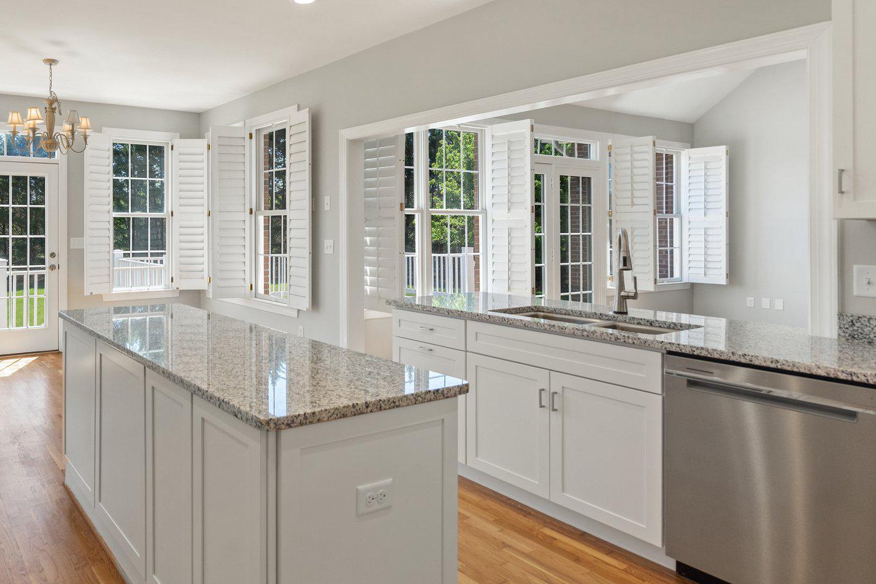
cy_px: 218
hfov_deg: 69.5
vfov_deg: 52.5
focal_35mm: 24
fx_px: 584
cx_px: 232
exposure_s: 1/80
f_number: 8
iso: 500
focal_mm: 16
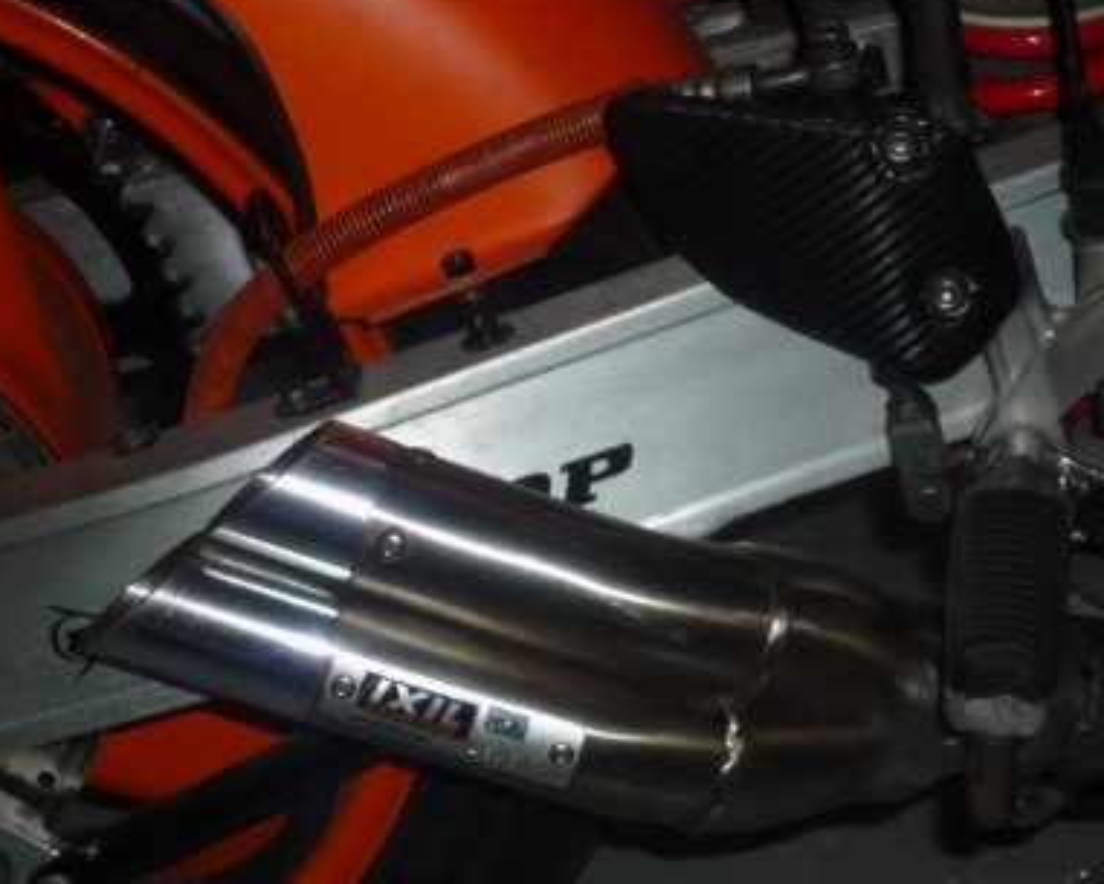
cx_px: 594
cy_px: 629
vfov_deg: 14.6
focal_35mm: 105
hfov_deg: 18.3
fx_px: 3432
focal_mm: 11.3
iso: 100
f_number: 4.9
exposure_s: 1/40
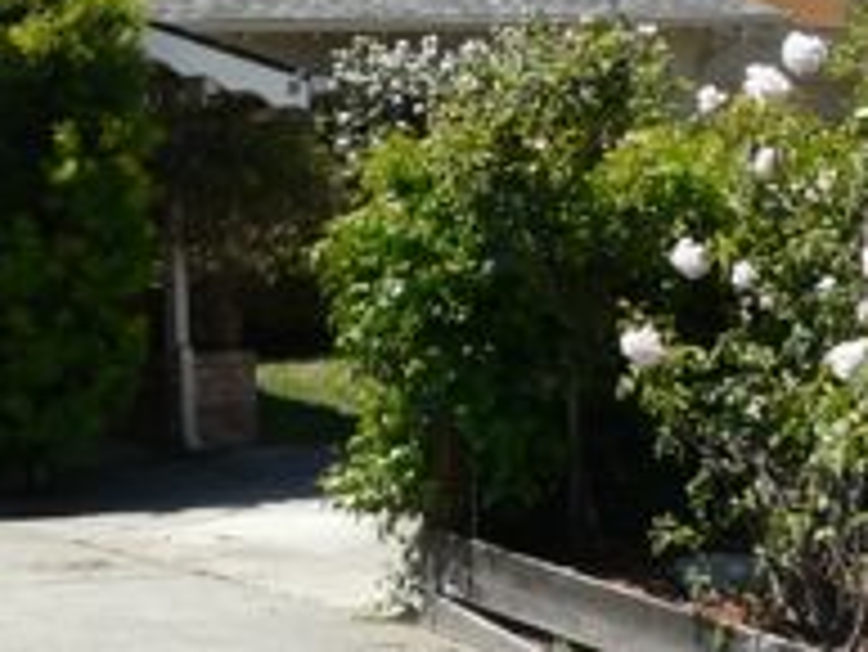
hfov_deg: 20.0
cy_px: 76
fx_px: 2333
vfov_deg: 15.7
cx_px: -117
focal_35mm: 93
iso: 100
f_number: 5.6
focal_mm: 4.6
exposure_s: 1/320
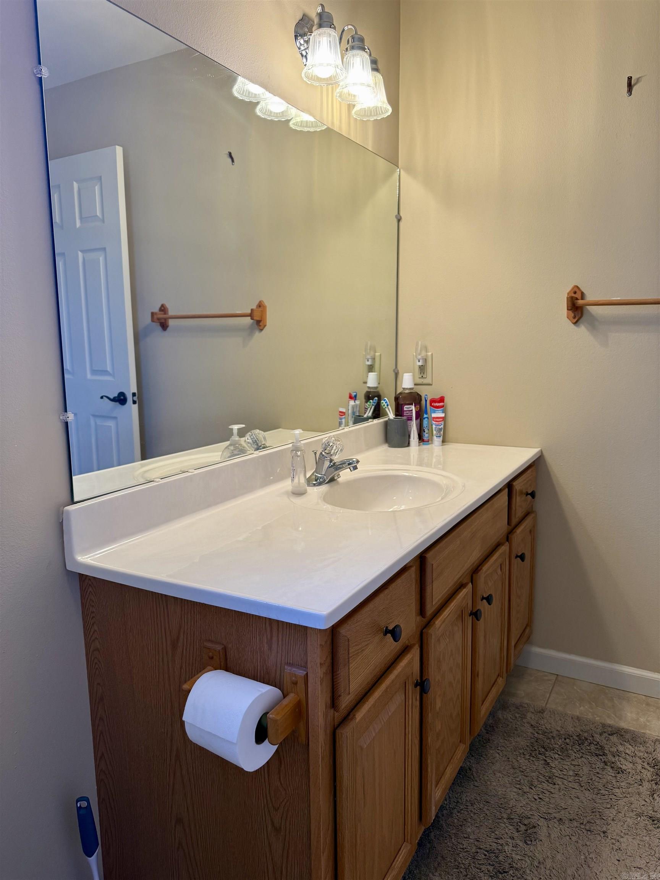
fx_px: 610
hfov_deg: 56.8
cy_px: 440
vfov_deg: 71.6
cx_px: 330
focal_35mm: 24
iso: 125
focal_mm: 6.76
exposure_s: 1/120
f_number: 1.78
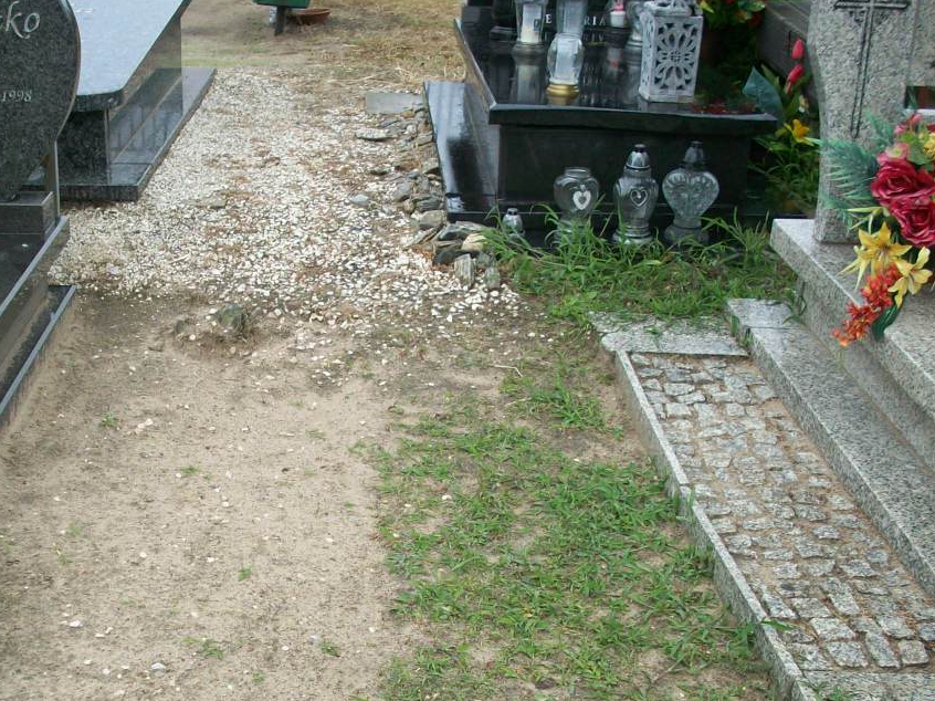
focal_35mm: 56
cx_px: 323
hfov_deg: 34.1
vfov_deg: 26.0
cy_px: 439
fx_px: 1512
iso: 80
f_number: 2.8
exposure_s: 1/441
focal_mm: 6.2
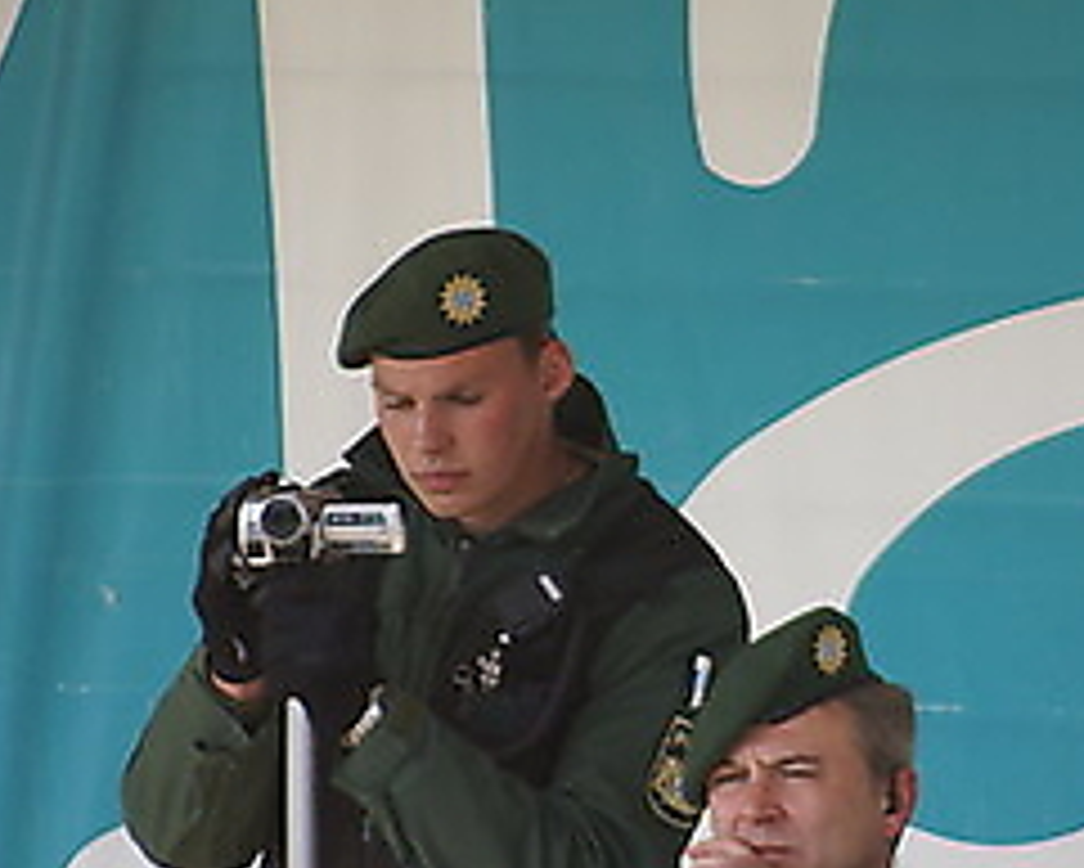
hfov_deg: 1.8
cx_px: 747
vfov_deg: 1.4
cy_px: 594
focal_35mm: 1085
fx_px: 34823
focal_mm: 300
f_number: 5.6
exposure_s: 1/500
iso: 400
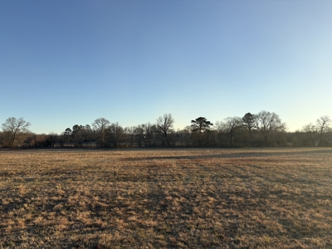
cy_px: 124
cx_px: 166
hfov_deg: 67.3
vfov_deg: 53.1
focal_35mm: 26
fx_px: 249
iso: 50
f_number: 1.6
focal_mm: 5.96
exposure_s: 1/2141
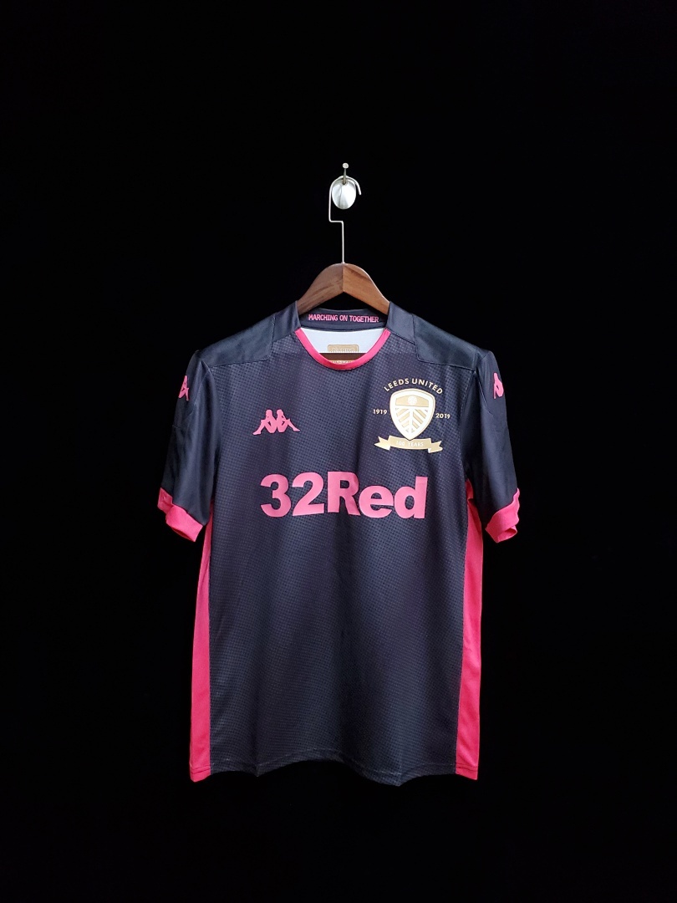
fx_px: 678
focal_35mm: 26
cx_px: 338
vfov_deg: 67.3
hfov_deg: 53.1
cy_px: 452
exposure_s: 1/30
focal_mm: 4.3
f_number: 1.5
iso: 500
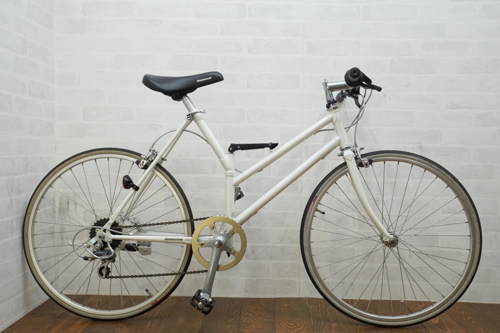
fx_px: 500
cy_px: 166
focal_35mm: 36
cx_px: 250
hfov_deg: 53.1
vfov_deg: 36.8
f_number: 5
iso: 200
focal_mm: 24
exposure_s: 1/50
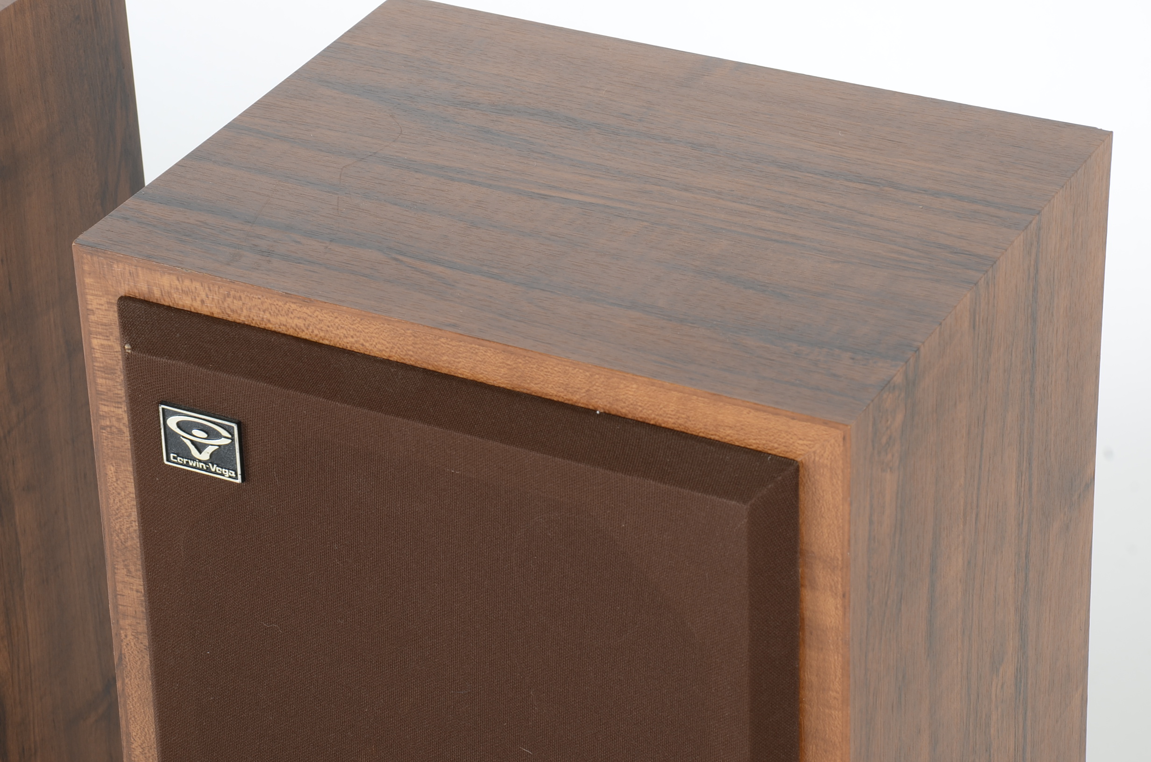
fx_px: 4307
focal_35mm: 135
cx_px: 576
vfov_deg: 10.1
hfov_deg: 15.2
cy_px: 381
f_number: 13
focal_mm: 90
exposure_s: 1/125
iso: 125
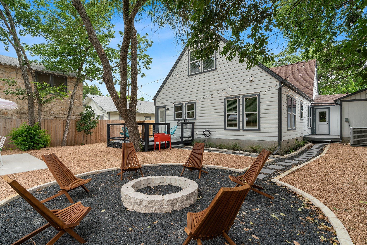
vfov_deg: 67.4
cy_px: 122
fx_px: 184
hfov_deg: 90.0
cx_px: 184
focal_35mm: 18
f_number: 7.1
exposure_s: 1/160
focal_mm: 18
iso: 250
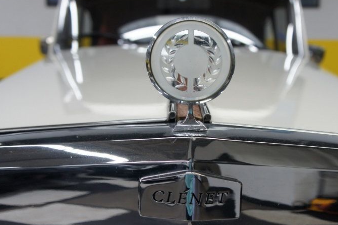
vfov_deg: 24.5
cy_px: 149
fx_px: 516
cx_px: 183
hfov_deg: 36.2
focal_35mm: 55
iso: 200
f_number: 4
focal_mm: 24
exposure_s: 1/40
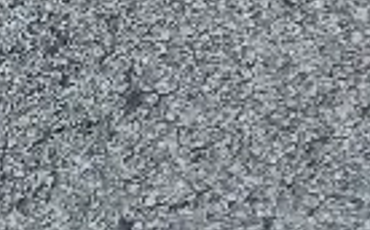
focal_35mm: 235
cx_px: 432
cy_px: -1186
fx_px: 2368
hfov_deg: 8.8
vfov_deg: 4.3
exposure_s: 1/100
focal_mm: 6.19
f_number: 1.65
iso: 64
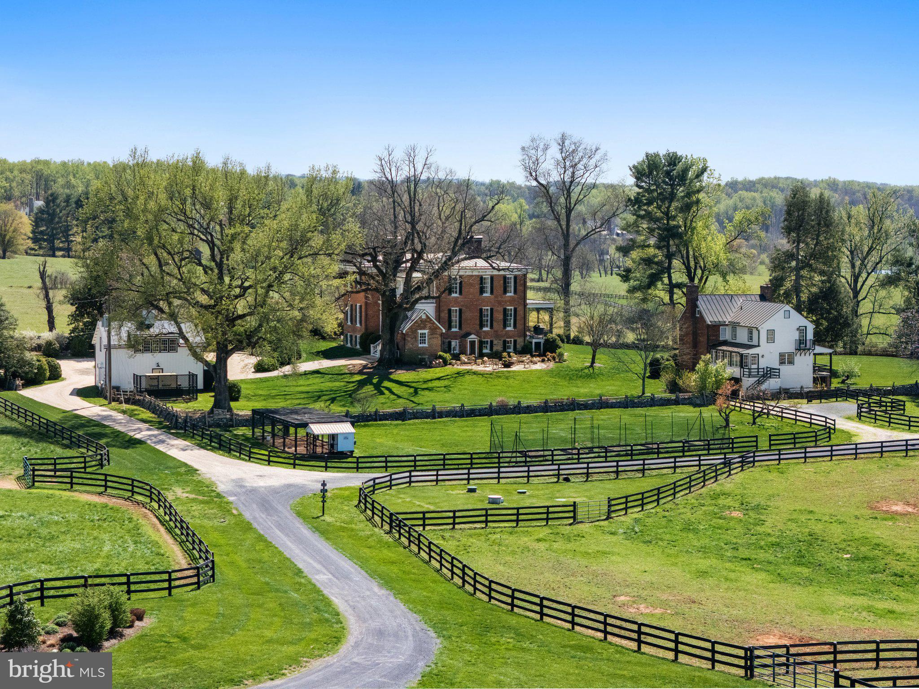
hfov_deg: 27.8
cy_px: 344
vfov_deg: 21.0
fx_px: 1858
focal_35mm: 70
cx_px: 460
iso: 210
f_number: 2.8
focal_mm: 19.35
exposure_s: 1/2500
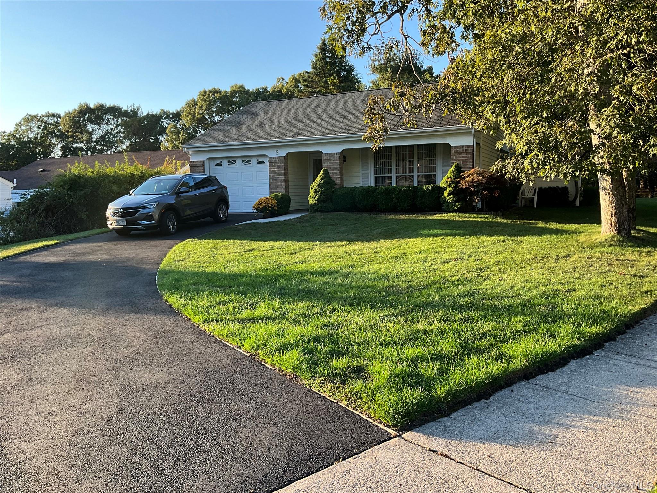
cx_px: 328
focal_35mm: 29
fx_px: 550
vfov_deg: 48.2
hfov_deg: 61.7
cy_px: 246
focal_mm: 3
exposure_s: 1/221
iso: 25
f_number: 1.8
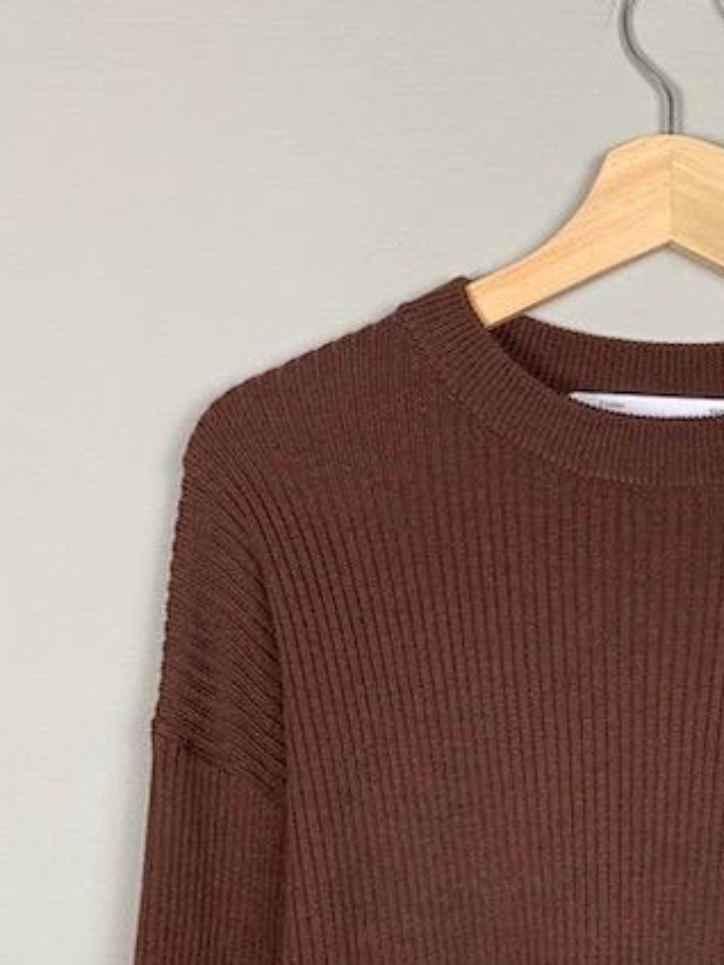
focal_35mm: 60
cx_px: 665
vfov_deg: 30.5
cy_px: 905
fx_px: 1673
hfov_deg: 23.7
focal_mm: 4.25
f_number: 1.8
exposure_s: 1/50
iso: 80
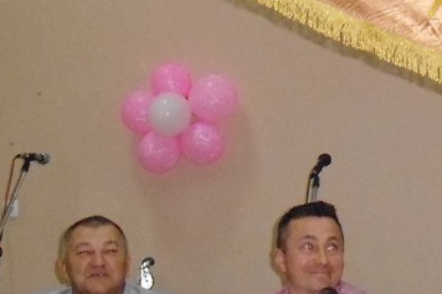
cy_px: 0
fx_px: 1436
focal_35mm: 117
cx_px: 410
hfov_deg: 17.2
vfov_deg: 11.6
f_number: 3.8
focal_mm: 7.2
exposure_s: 1/125
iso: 1000
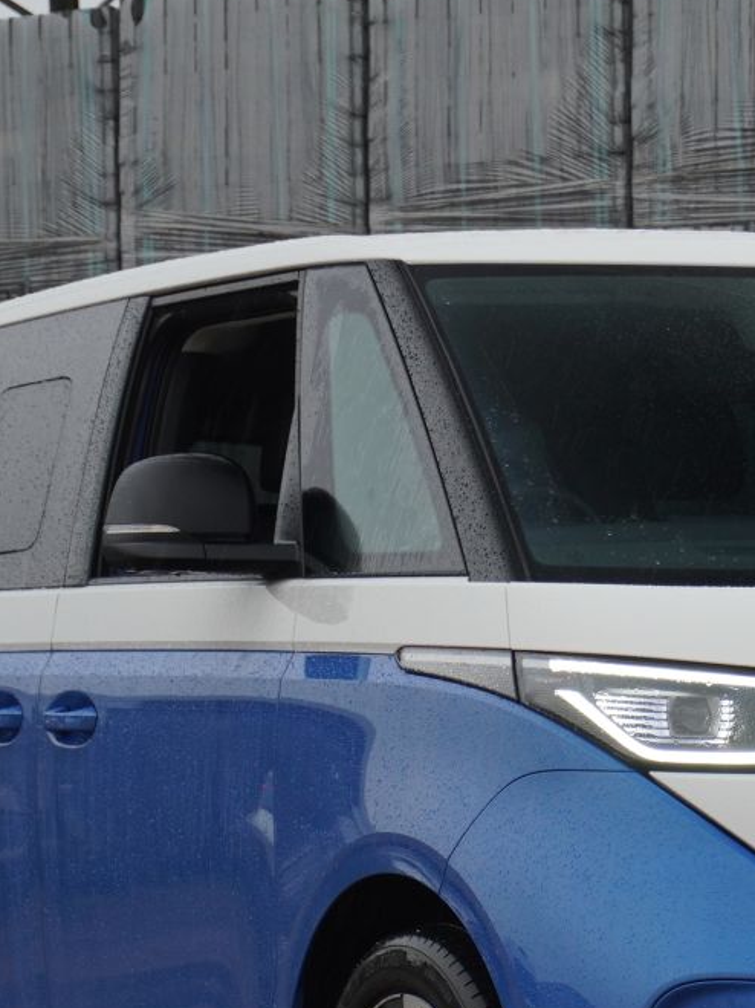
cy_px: 791
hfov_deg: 8.4
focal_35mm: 175
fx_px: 5091
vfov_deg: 11.3
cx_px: 706
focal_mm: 50
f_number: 5.6
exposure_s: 1/200
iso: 500
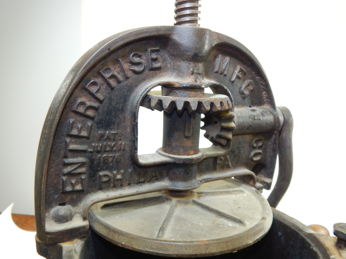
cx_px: 173
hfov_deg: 58.4
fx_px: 310
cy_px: 130
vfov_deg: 45.4
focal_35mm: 31
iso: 200
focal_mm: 5.6
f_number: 3.2
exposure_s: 1/30
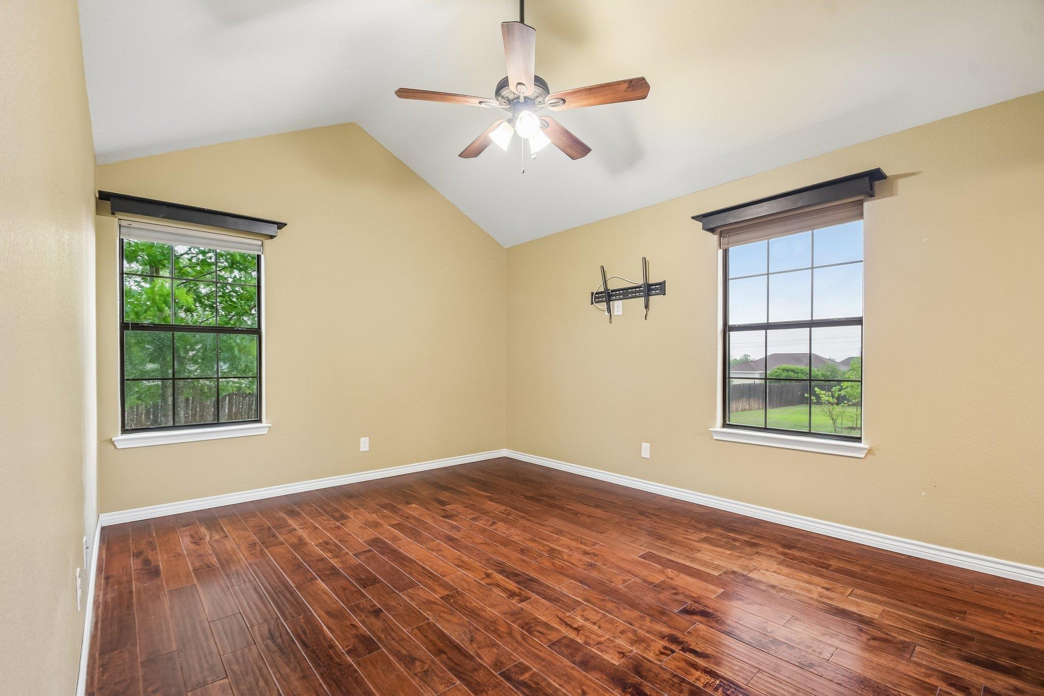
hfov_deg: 100.4
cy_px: 348
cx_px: 522
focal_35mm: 15
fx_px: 435
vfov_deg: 77.3
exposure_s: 1/2.5
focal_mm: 10
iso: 400
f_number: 8
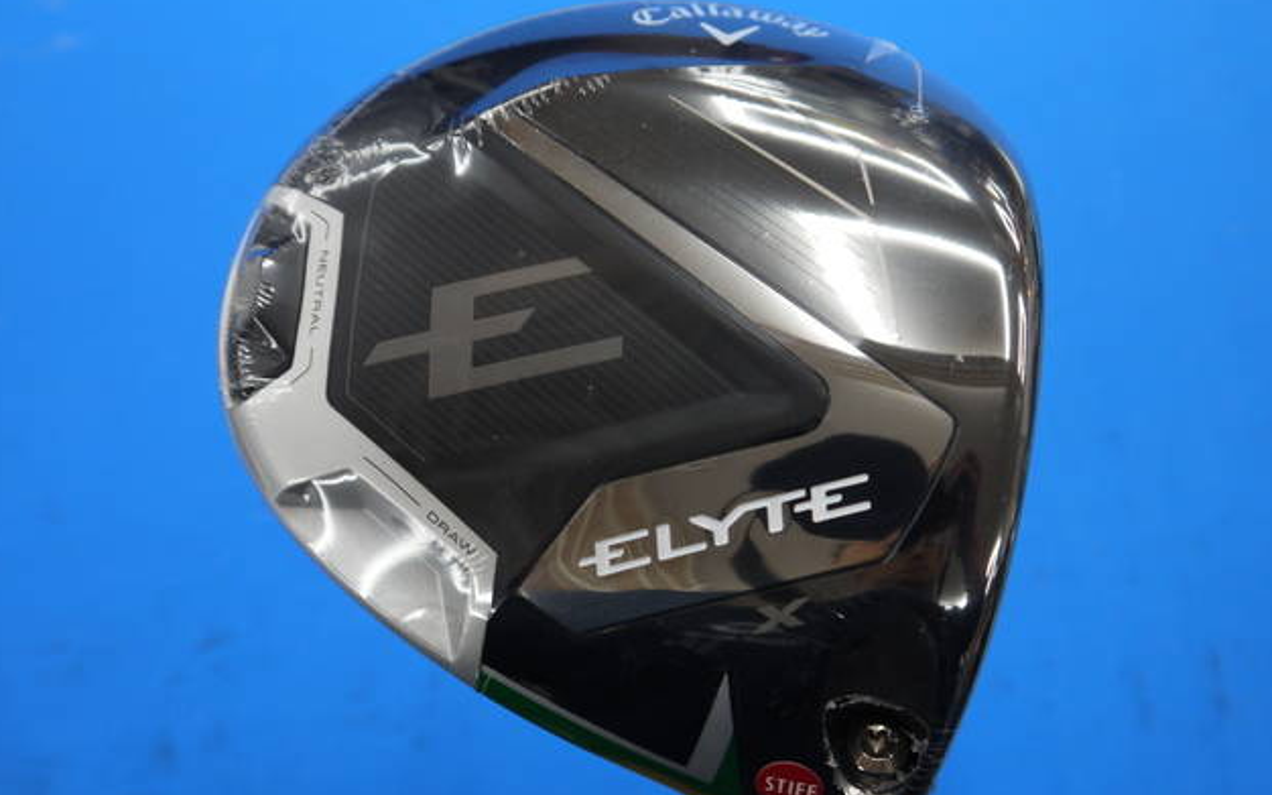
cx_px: 636
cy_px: 411
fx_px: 1802
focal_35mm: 52
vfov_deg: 24.9
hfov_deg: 38.9
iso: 400
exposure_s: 1/125
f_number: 4.5
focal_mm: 24
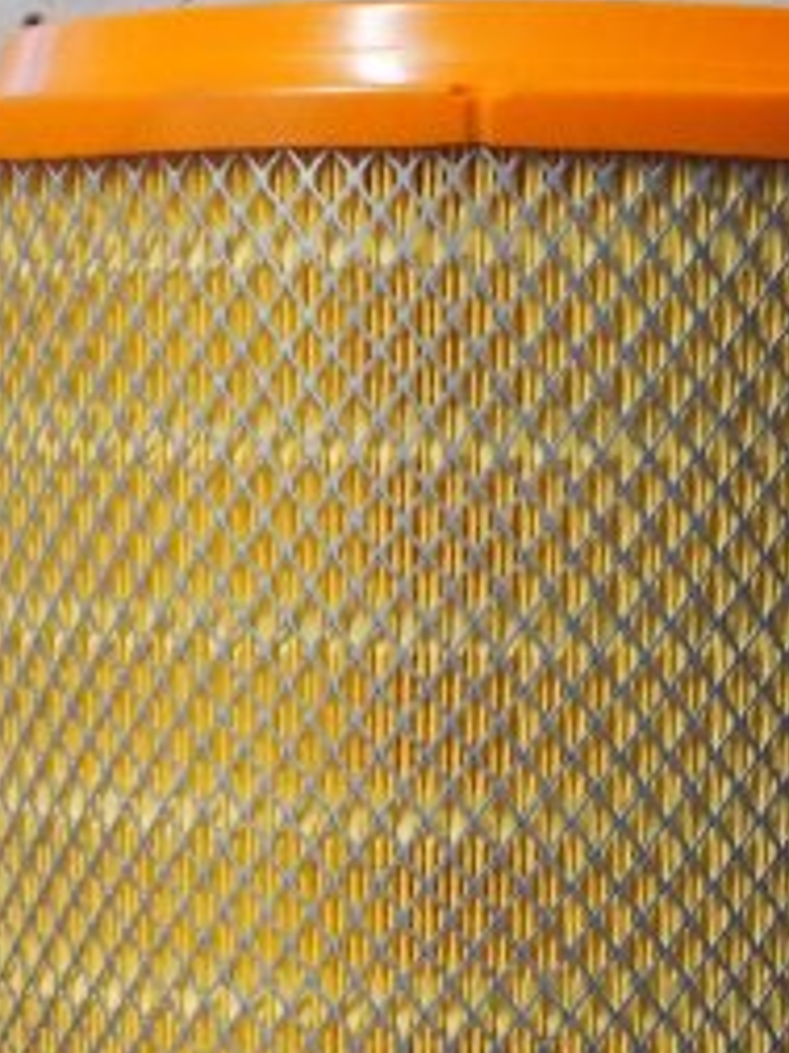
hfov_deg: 12.6
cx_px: 539
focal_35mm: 117
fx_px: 3556
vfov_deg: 16.4
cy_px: 1095
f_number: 2.8
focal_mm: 9.8
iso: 800
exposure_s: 1/30
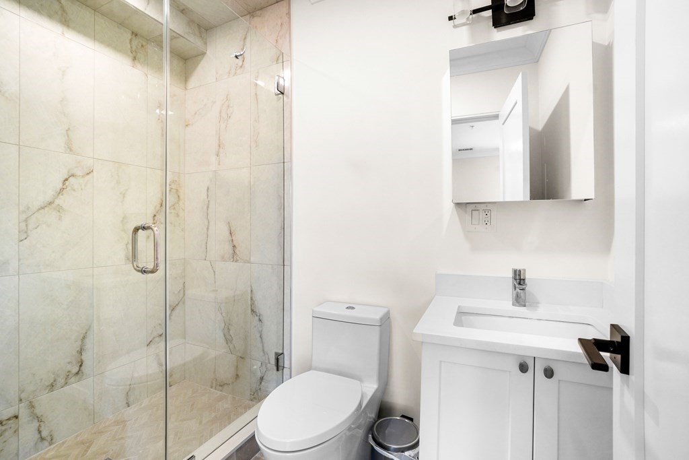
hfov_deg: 100.4
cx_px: 344
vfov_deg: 77.3
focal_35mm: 15
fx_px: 287
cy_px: 230
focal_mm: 10
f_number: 9
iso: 320
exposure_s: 1/13
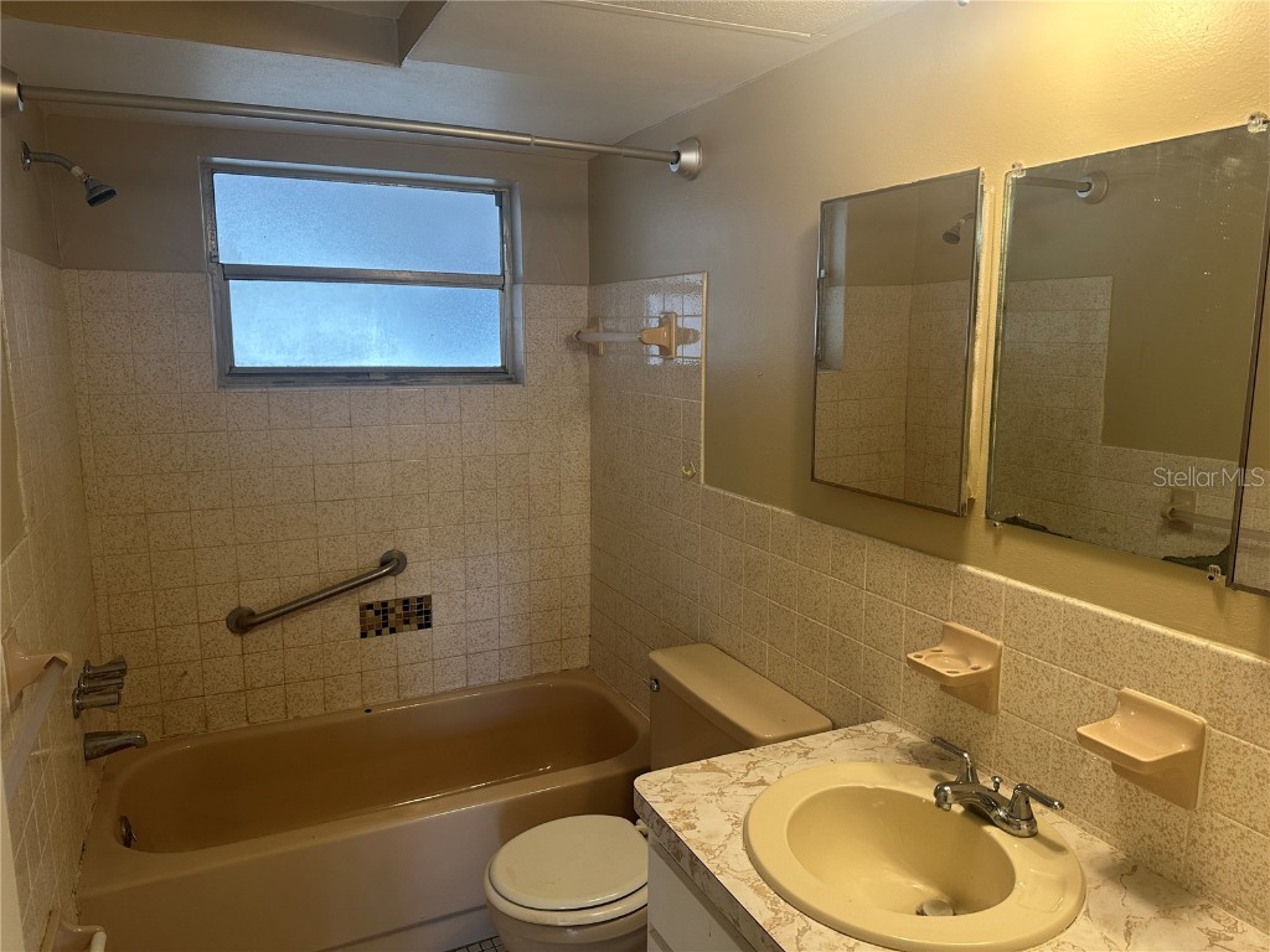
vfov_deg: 56.8
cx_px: 635
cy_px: 476
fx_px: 881
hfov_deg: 71.6
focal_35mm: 24
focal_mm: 6.86
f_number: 1.78
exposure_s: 1/60
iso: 125
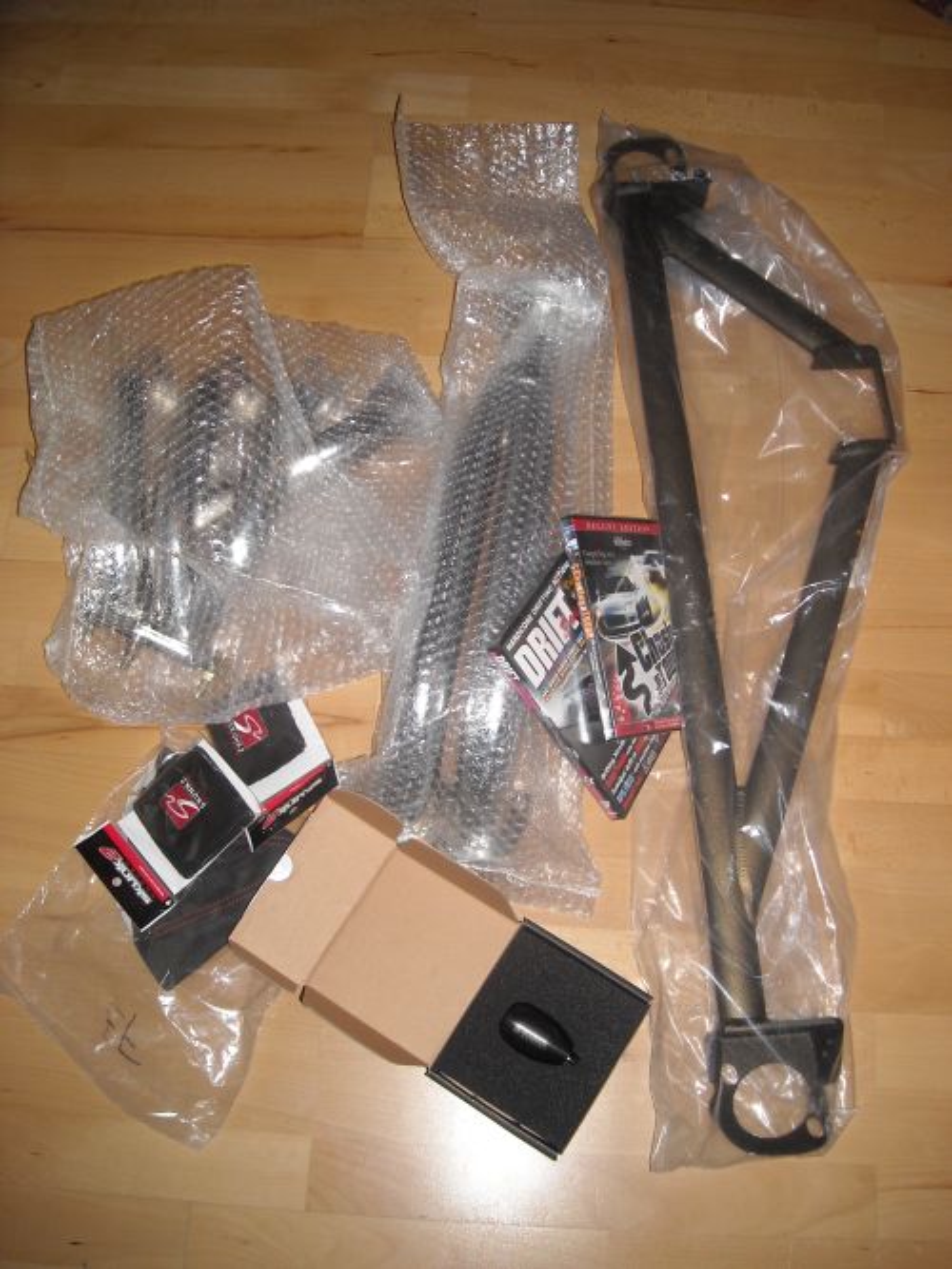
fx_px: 1284
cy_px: 634
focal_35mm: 35
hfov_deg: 40.7
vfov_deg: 52.6
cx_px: 476
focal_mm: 5.7
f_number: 2.8
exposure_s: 1/60
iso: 100
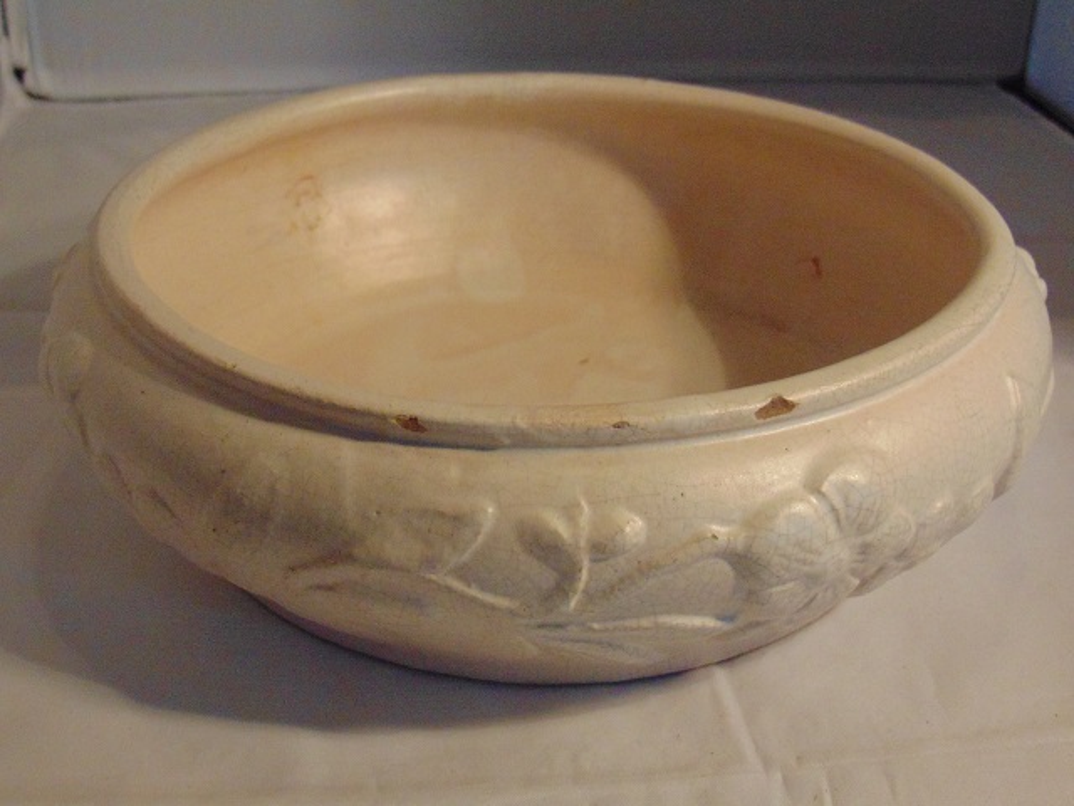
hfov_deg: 38.2
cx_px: 537
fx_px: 1551
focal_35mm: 50
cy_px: 403
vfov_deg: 29.1
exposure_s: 1/160
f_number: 3.5
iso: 500
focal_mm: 9
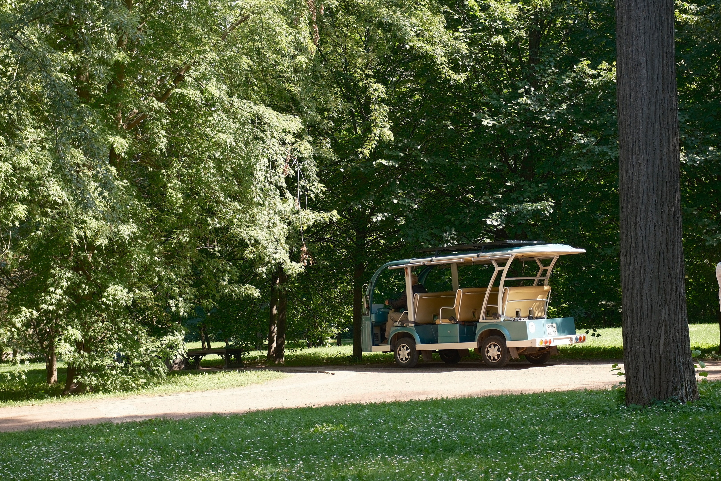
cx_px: 360
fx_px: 821
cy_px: 240
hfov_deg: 47.4
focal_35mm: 41
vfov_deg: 32.6
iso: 320
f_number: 4
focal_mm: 27
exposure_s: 1/400
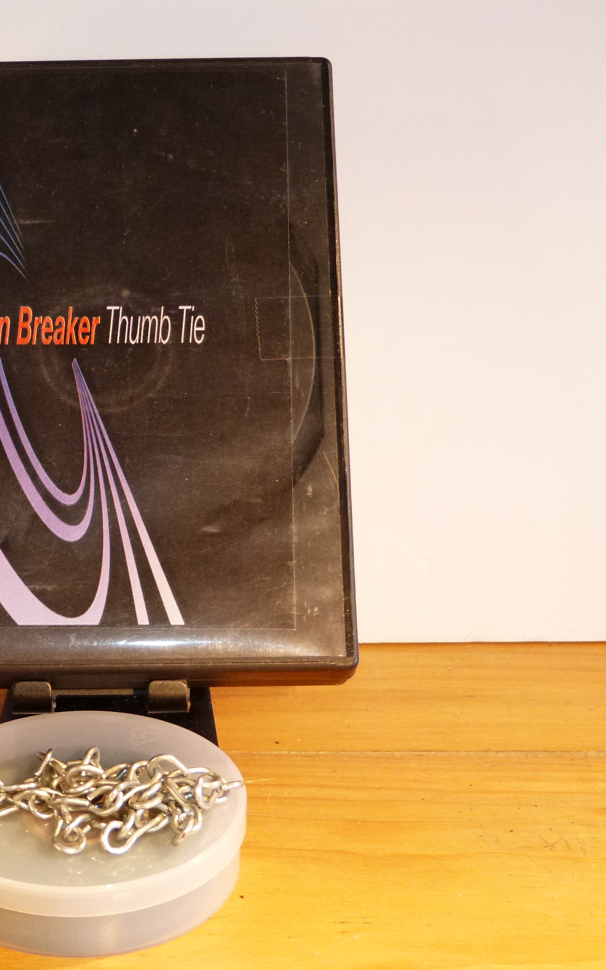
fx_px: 1770
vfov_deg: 30.6
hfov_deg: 19.1
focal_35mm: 67
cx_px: 82
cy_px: 486
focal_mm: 8.5
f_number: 3.2
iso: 320
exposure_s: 1/60
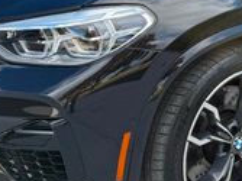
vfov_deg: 15.7
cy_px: 1
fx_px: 643
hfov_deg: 20.7
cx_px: 233
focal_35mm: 92
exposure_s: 1/1075
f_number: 1.78
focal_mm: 6.76
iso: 80
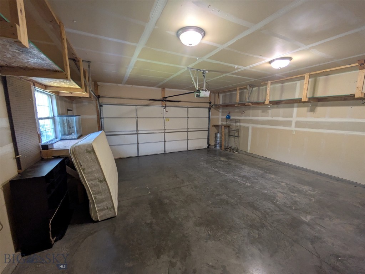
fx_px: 148
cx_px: 182
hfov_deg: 102.0
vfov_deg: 85.7
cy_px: 137
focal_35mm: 14
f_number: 2.2
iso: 121
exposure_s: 1/24
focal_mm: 1.83
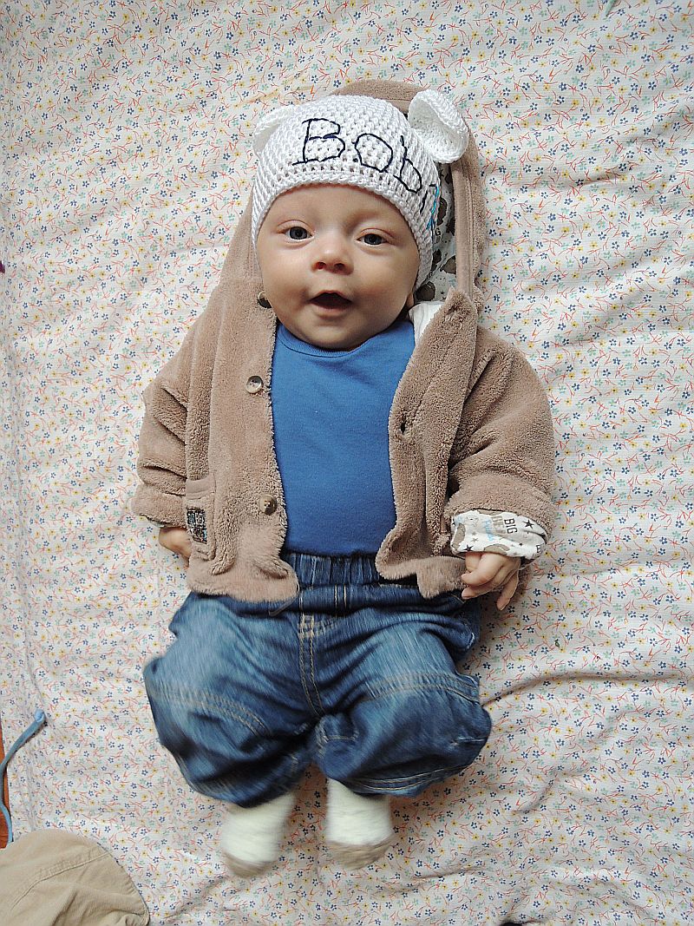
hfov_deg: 56.8
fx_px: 642
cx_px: 347
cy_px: 463
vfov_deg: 71.6
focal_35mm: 24
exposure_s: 1/30
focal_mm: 4.3
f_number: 2.8
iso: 220
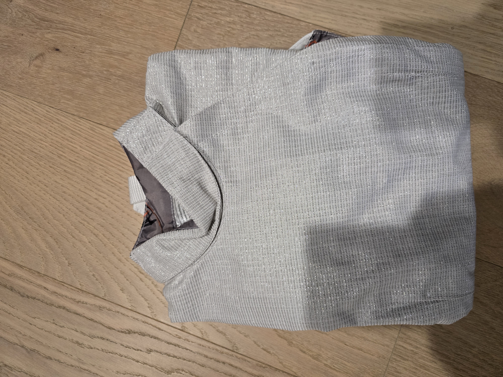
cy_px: 188
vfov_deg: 58.9
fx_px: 334
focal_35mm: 23
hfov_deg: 73.9
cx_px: 252
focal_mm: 6.3
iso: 500
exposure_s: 1/120
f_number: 1.7
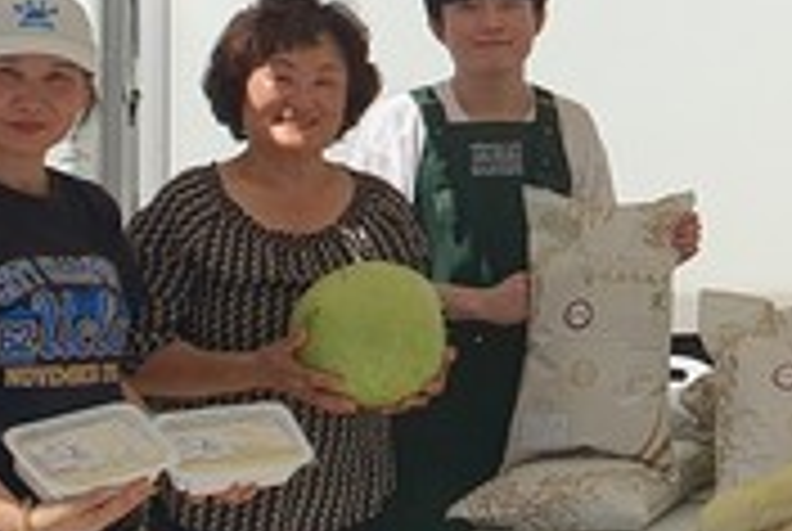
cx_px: 1098
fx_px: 2027
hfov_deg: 19.9
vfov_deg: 14.7
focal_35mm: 92
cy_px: 36
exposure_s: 1/2500
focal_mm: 4.3
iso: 50
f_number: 2.4
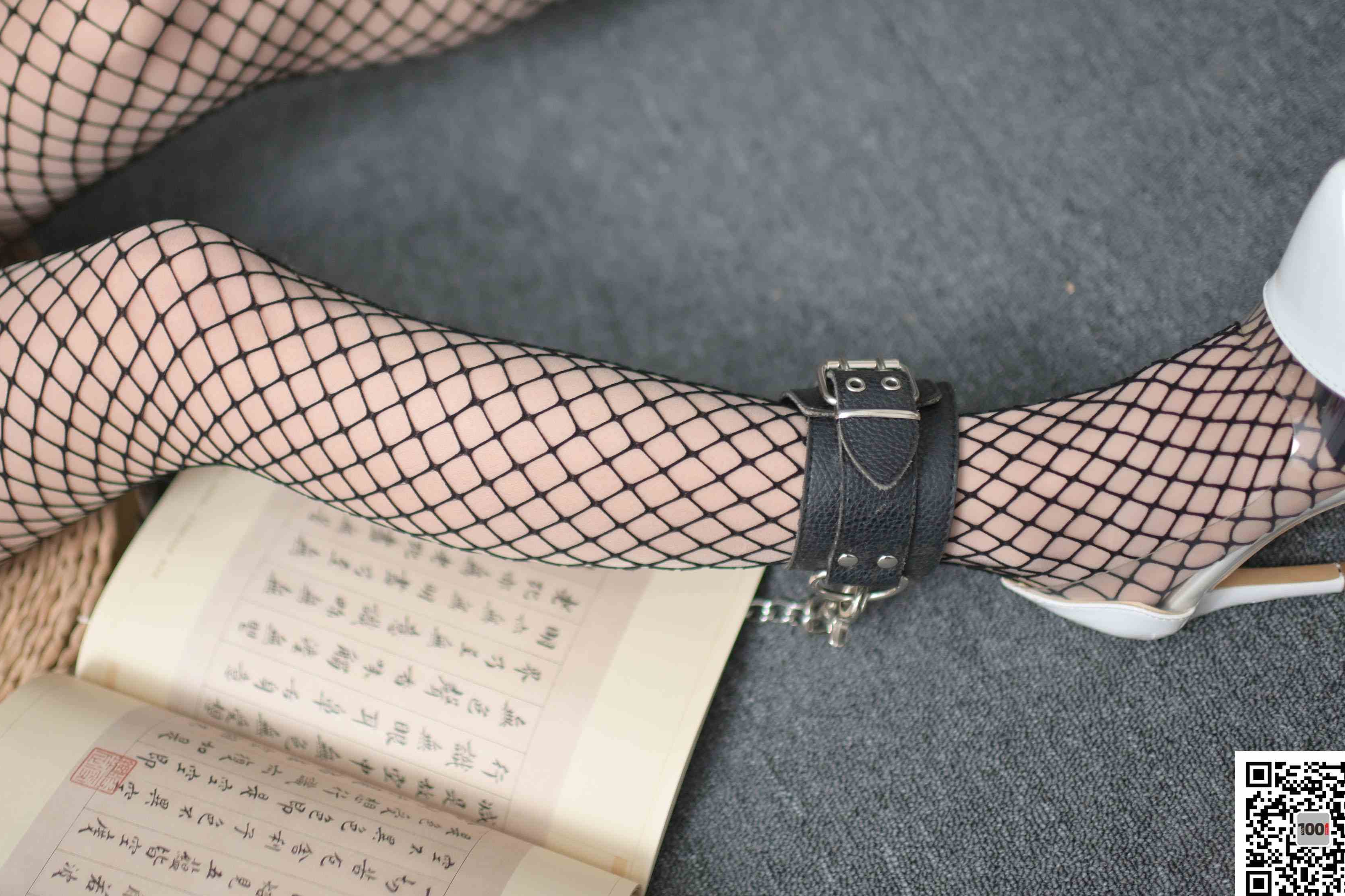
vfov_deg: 28.0
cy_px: 338
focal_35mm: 48
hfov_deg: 40.9
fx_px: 1793
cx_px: 535
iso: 400
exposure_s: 1/200
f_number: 1.4
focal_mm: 35
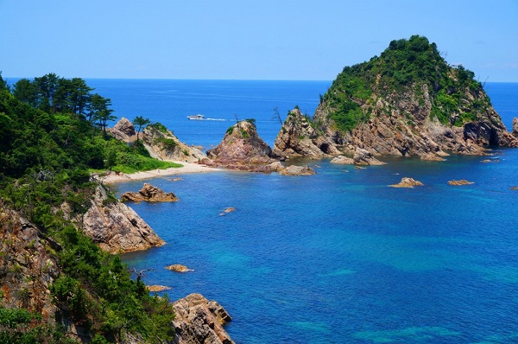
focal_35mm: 75
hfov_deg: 27.0
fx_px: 1077
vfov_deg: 18.1
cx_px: 259
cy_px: 172
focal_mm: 50
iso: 200
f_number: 16
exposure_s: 1/160
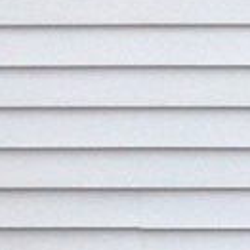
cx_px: 914
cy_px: 292
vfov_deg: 7.2
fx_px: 1977
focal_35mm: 242
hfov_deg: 6.2
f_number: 2.4
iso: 50
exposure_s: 1/187
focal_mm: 4.28
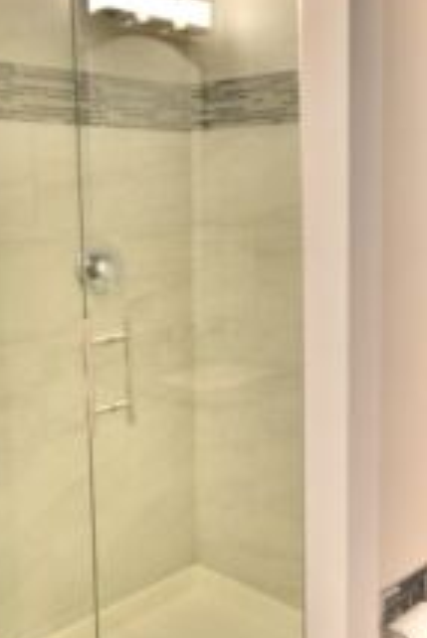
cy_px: 280
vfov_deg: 46.3
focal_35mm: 42
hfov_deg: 31.9
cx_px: 215
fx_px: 746
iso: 800
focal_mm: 10
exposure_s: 1/25
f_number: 5
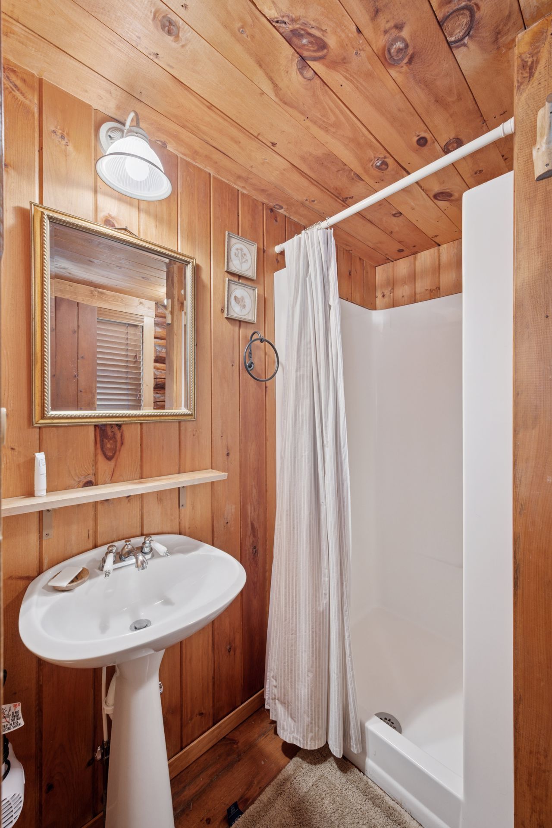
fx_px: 322
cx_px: 276
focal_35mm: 14
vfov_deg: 104.3
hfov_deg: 81.2
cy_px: 414
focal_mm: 14
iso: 400
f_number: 9
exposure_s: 1/3
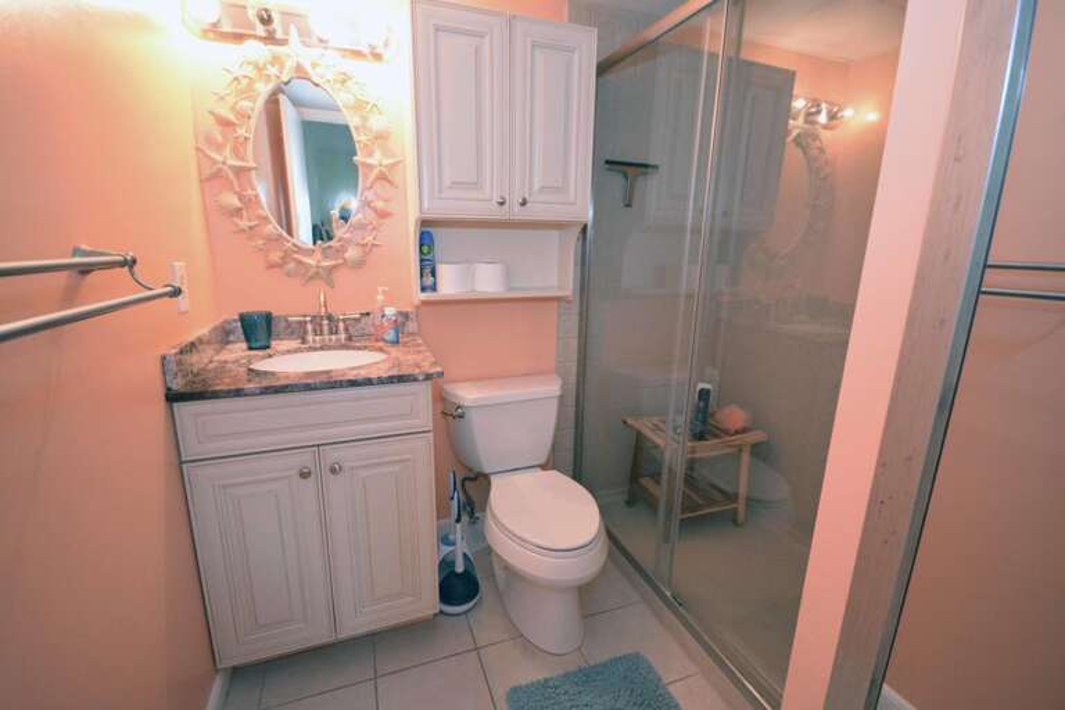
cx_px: 532
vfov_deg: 77.3
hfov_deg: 100.4
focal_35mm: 15
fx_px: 444
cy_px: 355
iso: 2800
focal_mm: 10
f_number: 4
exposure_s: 1/60
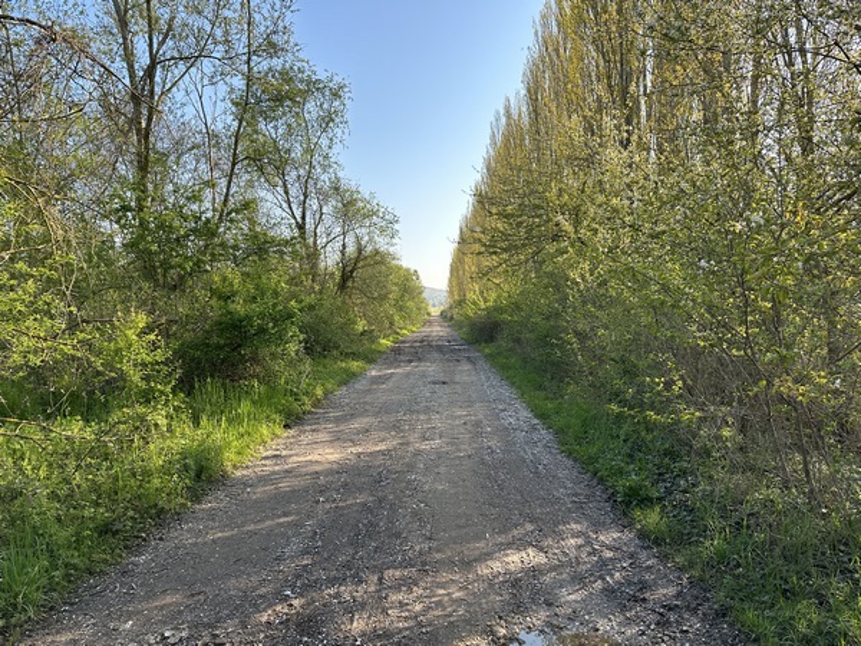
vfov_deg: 56.8
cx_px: 430
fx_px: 597
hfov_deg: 71.6
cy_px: 323
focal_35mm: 24
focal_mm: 6.86
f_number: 1.78
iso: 80
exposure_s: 1/1198
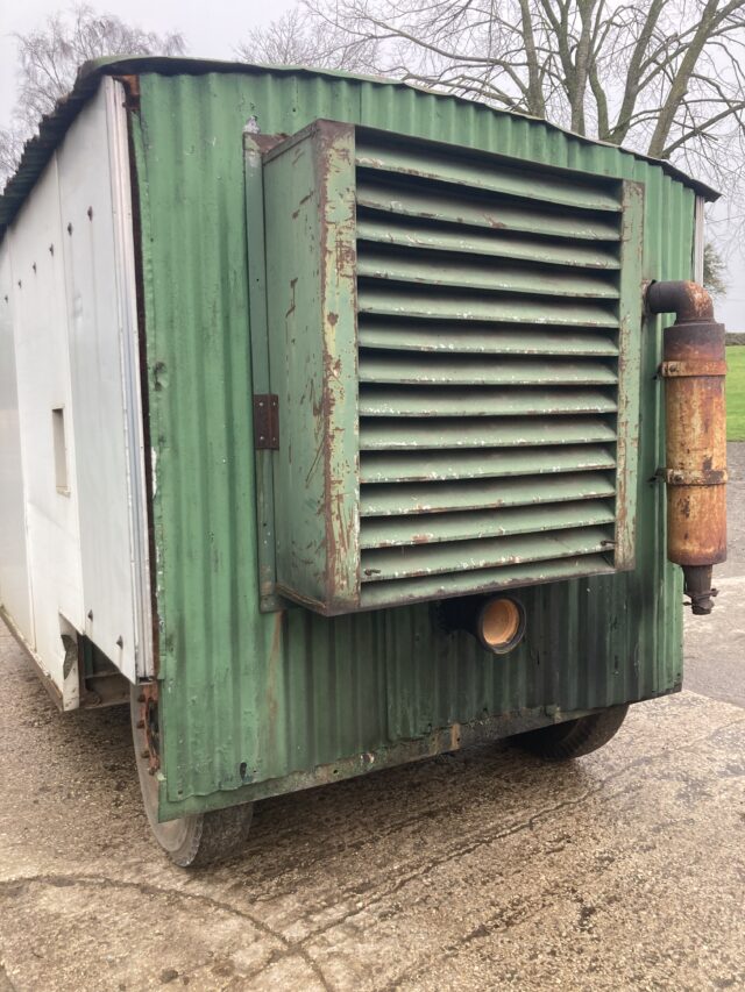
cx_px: 372
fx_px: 803
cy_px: 496
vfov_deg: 63.4
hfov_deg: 49.8
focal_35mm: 28
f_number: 1.8
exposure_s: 1/121
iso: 50
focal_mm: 3.99
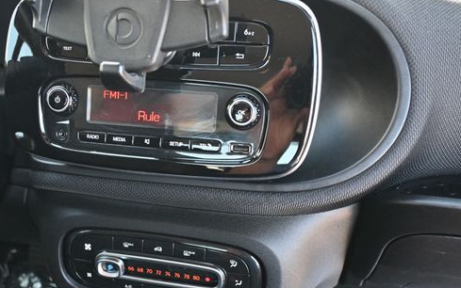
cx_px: 187
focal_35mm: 44
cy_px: 152
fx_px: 553
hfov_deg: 45.0
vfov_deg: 29.2
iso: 1100
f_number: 4
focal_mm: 22
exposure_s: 1/125
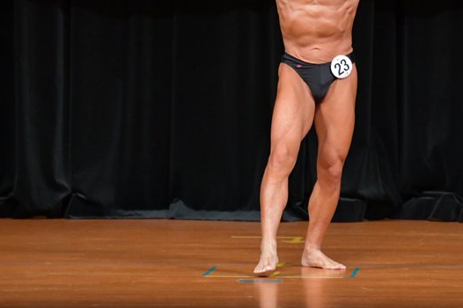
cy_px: 85
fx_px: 5681
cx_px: 330
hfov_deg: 4.7
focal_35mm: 442
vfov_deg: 3.1
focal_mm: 200
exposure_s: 1/400
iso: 5000
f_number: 5.6
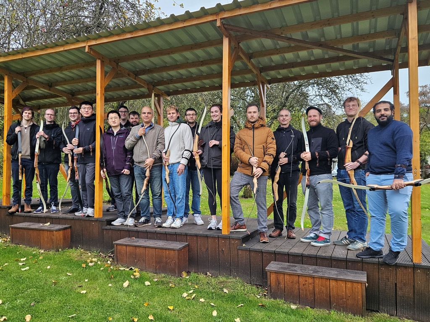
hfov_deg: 73.9
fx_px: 286
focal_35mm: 23
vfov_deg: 58.9
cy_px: 161
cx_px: 215
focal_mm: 5.4
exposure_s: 1/180
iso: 250
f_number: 1.8
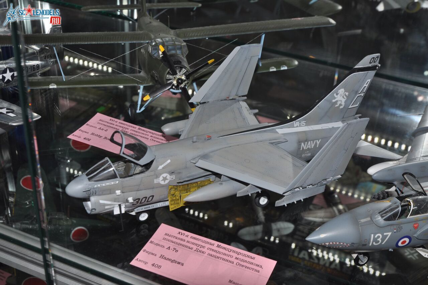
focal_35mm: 69
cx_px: 214
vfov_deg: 19.7
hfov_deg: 29.3
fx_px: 819
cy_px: 142
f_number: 10
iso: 200
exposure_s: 1/200
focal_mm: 46
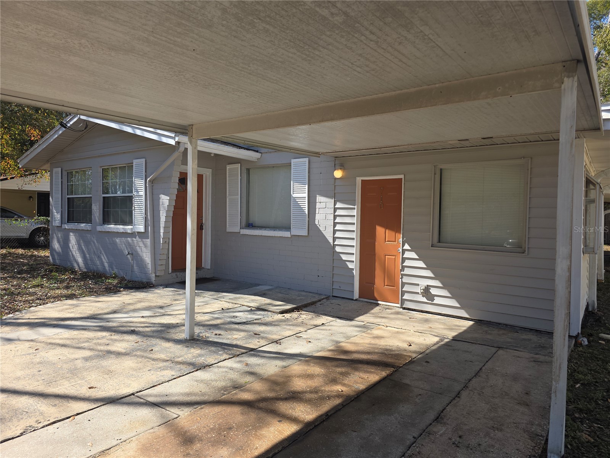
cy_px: 229
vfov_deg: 58.9
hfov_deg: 73.9
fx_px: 405
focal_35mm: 23
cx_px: 305
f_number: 1.7
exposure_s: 1/425
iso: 12
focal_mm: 6.3
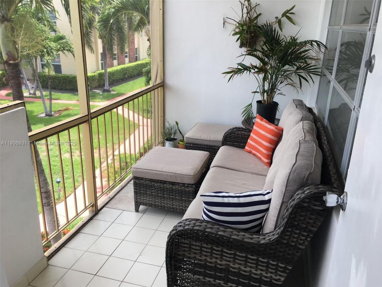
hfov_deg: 61.7
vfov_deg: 48.2
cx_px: 191
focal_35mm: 29
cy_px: 144
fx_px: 320
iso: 25
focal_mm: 4.15
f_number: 2.2
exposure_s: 1/207
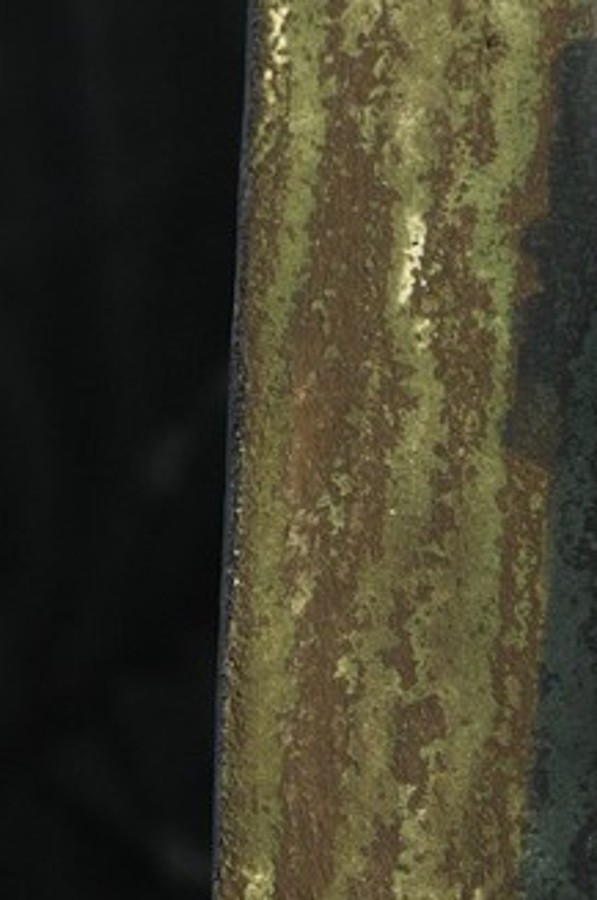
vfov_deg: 3.3
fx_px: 15745
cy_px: 44
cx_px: 1425
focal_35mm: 631
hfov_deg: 2.2
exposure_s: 1/200
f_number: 2.8
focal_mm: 86
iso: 100
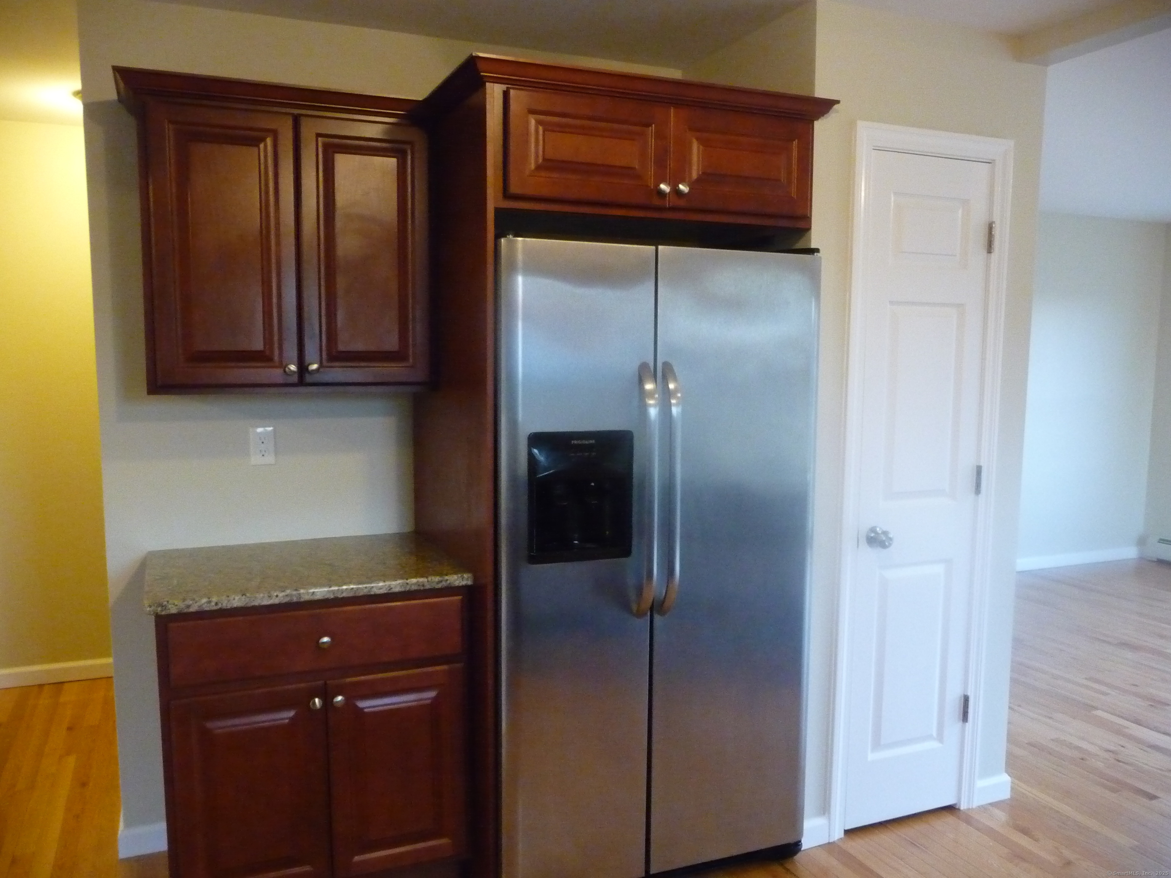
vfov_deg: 49.7
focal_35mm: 28
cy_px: 439
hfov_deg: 63.4
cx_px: 586
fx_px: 947
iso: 800
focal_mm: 4.7
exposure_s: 1/15
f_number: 3.3
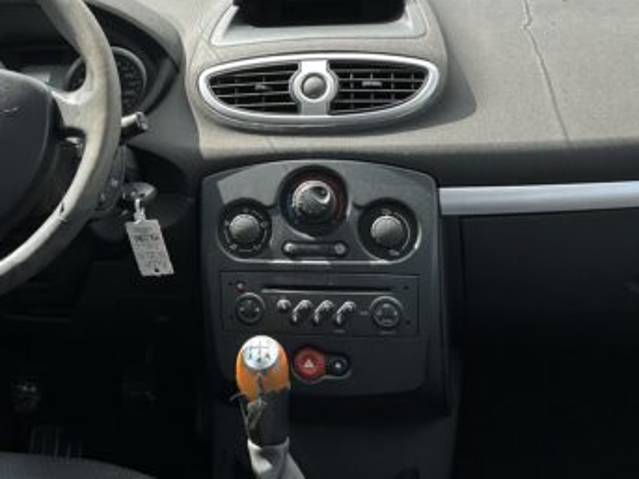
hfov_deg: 33.5
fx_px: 1033
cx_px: 145
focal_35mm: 56
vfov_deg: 25.6
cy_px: 99
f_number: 1.78
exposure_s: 1/980
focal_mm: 6.86
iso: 80
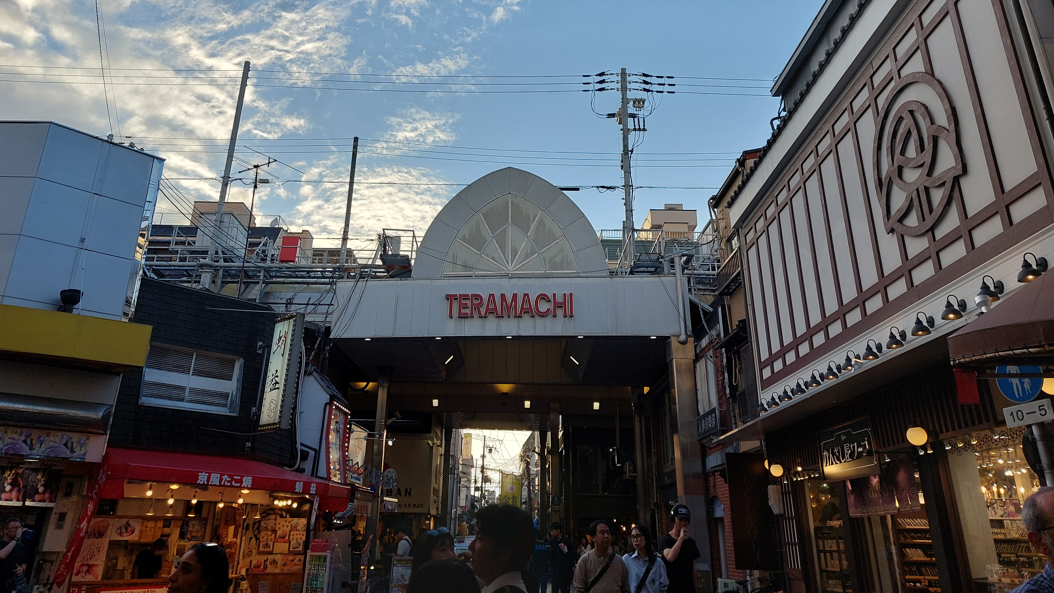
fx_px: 755
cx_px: 517
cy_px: 188
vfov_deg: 42.2
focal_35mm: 27
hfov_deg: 69.9
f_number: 1.8
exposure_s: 1/460
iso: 25
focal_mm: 5.23
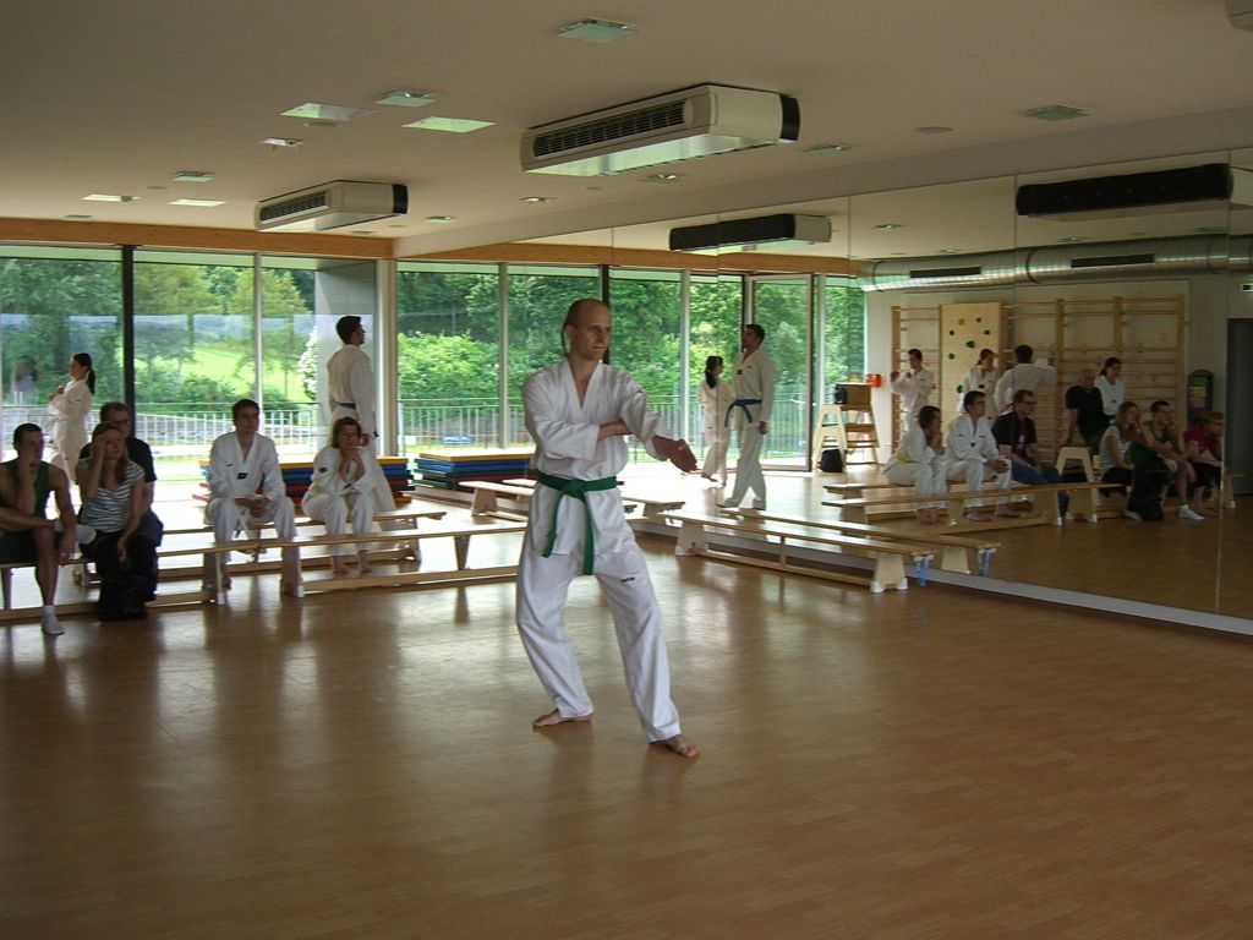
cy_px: 470
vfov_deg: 37.7
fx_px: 1375
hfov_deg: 49.0
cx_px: 626
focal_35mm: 38
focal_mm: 7.9
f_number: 2.8
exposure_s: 1/640
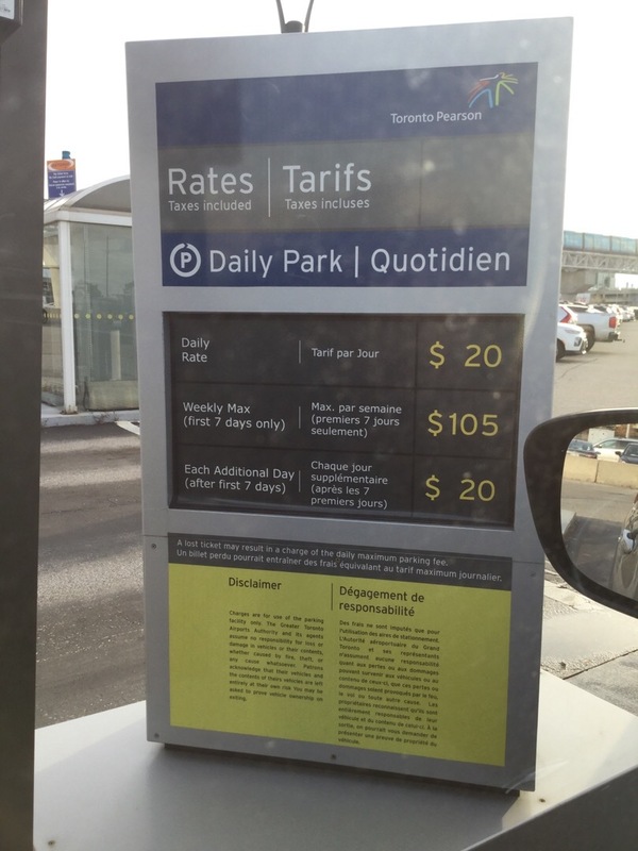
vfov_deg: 58.4
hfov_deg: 45.4
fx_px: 762
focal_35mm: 31
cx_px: 319
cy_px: 426
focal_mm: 3.3
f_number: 2.4
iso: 25
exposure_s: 1/155
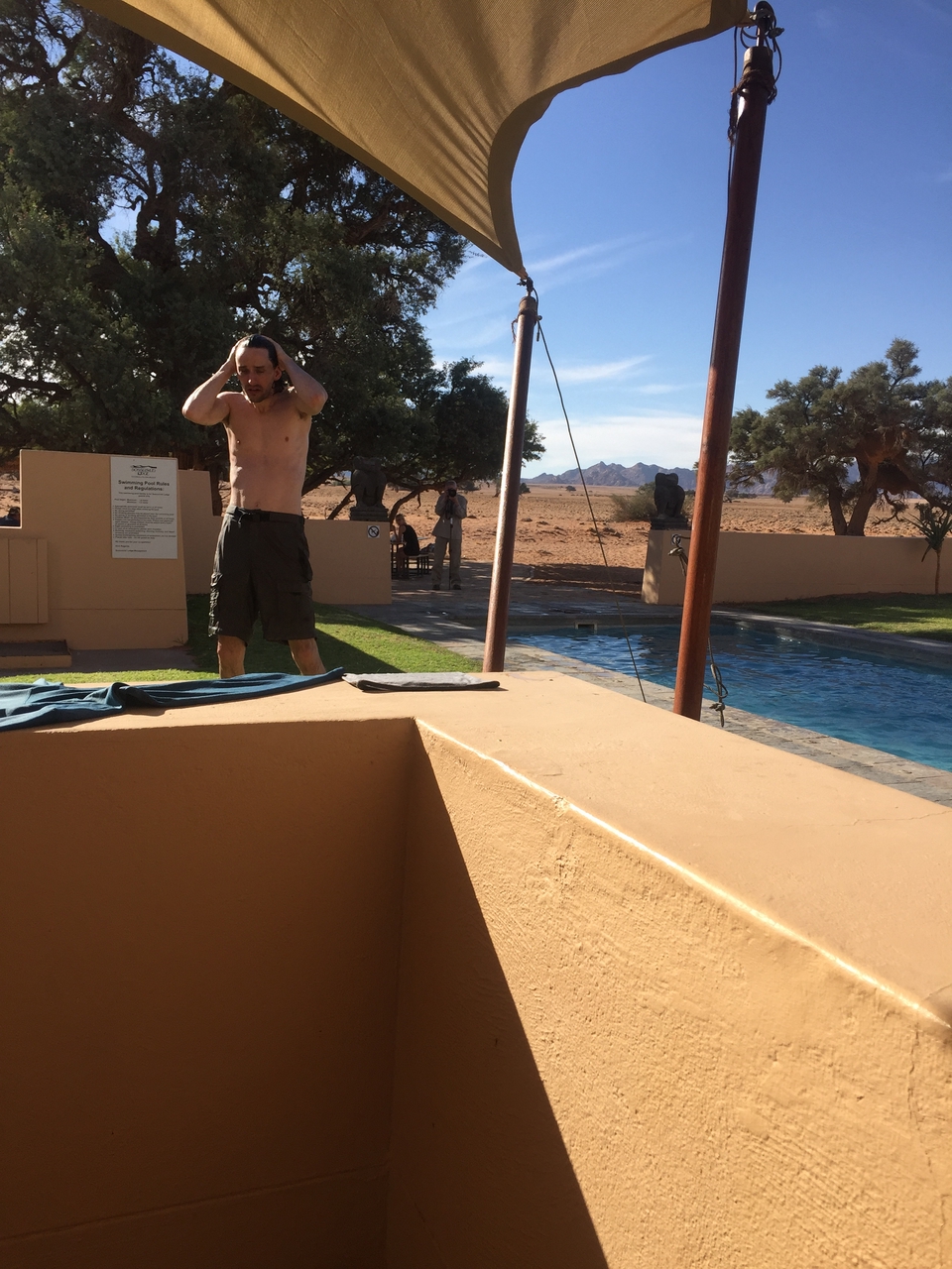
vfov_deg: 61.7
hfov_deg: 48.2
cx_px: 476
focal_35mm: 29
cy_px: 634
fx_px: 1063
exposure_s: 1/1721
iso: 32
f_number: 2.2
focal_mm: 4.15
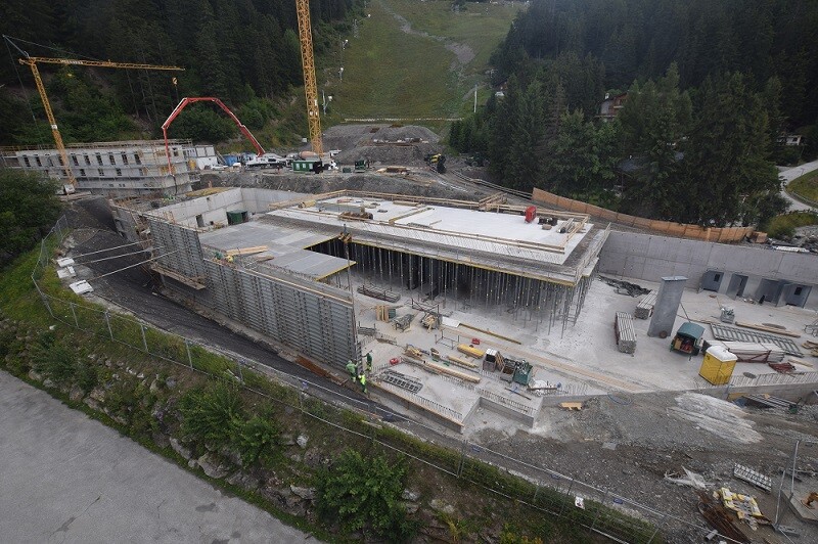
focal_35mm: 15
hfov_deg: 100.4
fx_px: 341
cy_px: 272
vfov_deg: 77.2
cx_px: 409
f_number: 8
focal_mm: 10
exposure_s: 1/160
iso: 200
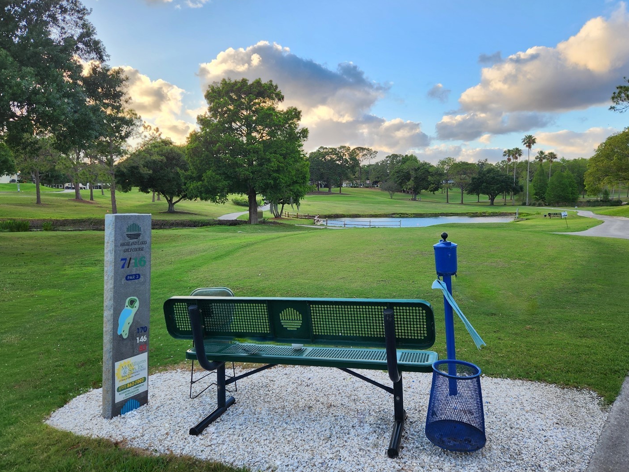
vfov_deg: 53.1
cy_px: 227
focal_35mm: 26
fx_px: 473
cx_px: 322
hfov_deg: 67.3
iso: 20
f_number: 1.8
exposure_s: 1/331
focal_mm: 5.4
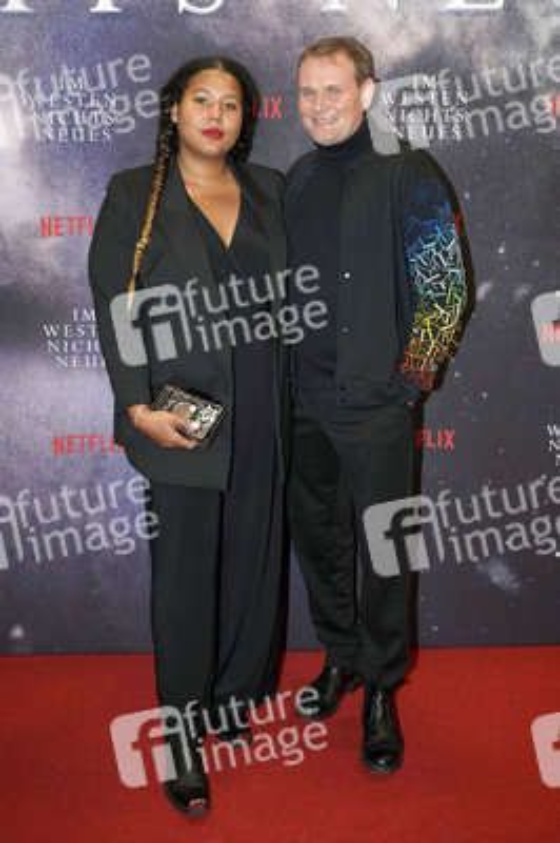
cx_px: 280
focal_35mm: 39
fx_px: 912
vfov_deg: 49.6
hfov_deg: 34.2
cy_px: 422
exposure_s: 1/160
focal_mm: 39
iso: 640
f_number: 5.6
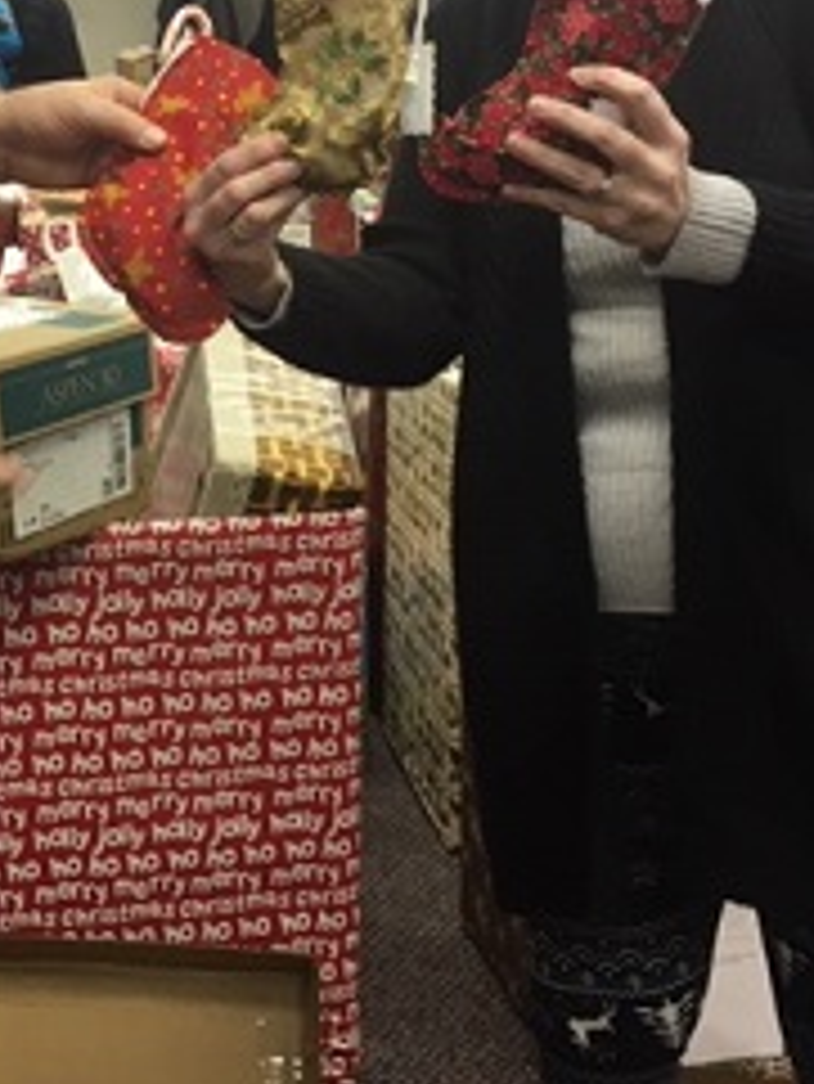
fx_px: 1754
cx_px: 162
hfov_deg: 25.7
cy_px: 225
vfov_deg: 33.4
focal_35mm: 56
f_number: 2.2
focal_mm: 4.15
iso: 64
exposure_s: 1/30
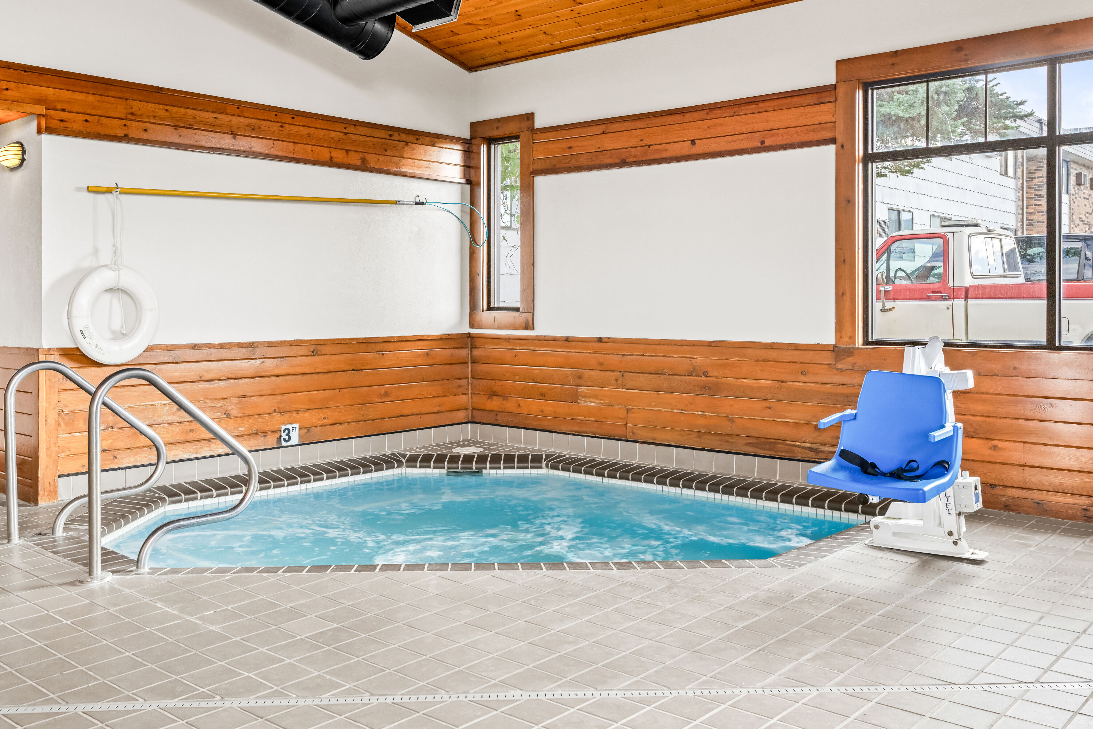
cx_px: 546
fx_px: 896
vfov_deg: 44.3
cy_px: 364
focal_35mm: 30
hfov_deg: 62.8
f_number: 8
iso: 400
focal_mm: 29.5
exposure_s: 1/2.5
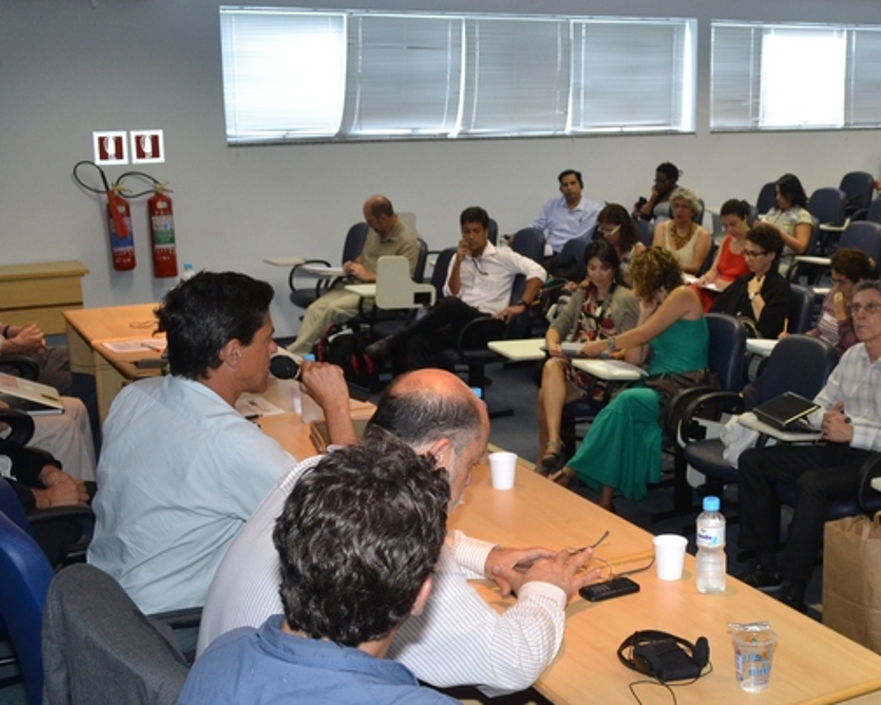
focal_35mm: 49
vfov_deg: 30.8
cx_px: 656
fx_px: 1277
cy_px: 416
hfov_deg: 37.2
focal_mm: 18
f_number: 6.3
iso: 800
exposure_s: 1/50
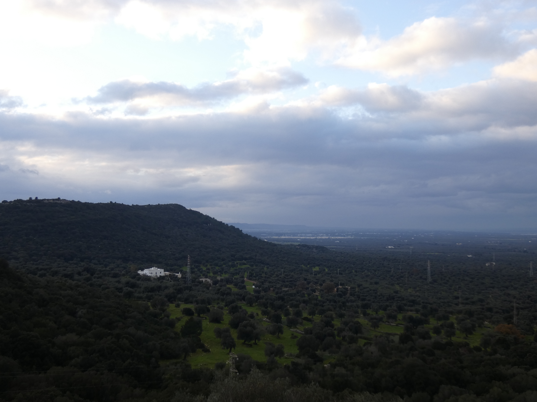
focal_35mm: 36
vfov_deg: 39.7
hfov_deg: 51.4
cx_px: 268
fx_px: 558
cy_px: 201
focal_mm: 6.5
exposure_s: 1/100
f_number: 3.5
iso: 80
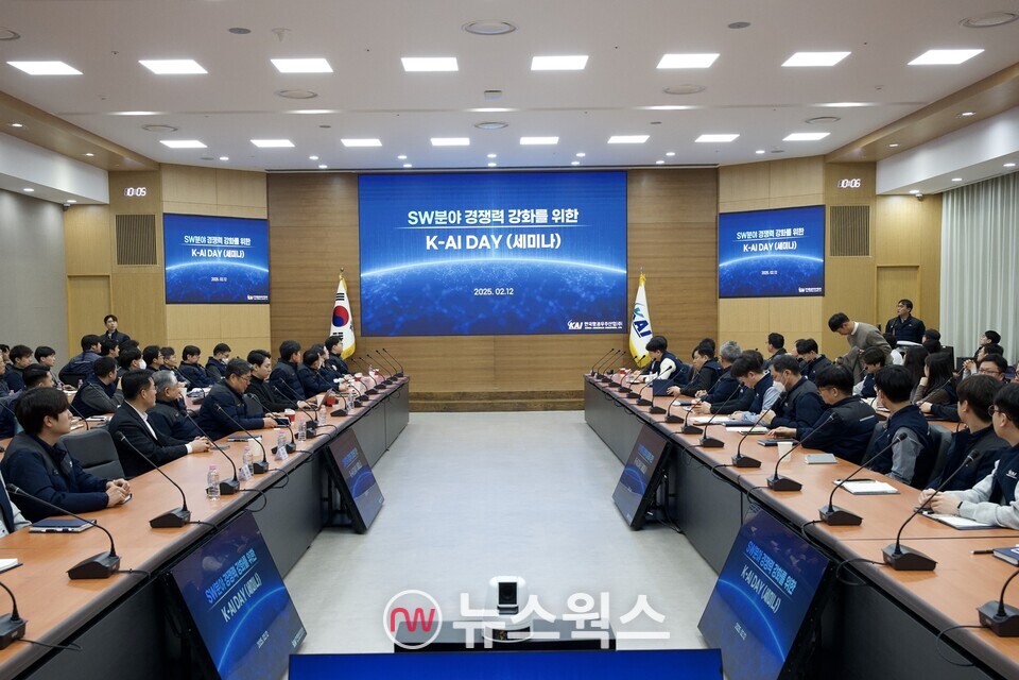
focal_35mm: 33
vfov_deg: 40.2
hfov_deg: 57.5
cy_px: 340
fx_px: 928
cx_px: 510
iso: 3200
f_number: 5.6
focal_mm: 32.8
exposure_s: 1/160
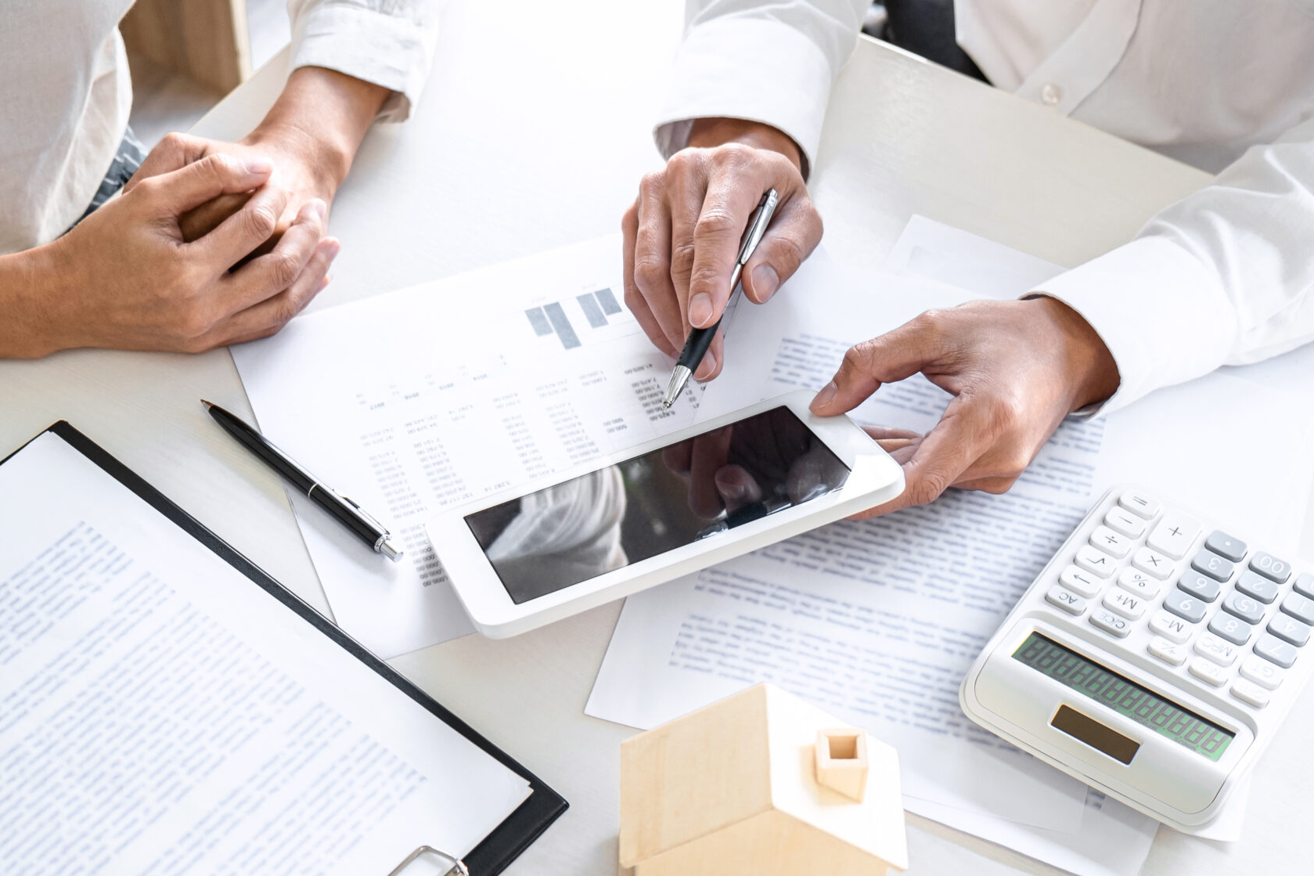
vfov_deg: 22.2
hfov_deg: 32.9
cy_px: 499
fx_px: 2226
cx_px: 613
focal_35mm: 61
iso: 200
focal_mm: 26.5
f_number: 3.2
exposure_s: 1/100
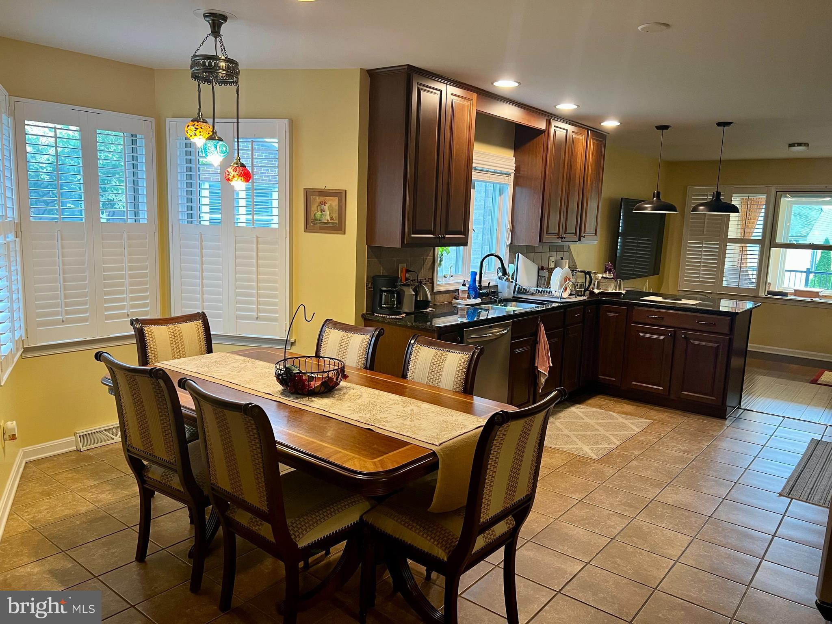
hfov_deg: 67.3
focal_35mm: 26
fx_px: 625
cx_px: 416
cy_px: 312
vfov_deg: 53.1
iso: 160
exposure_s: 1/60
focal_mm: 5.7
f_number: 1.5
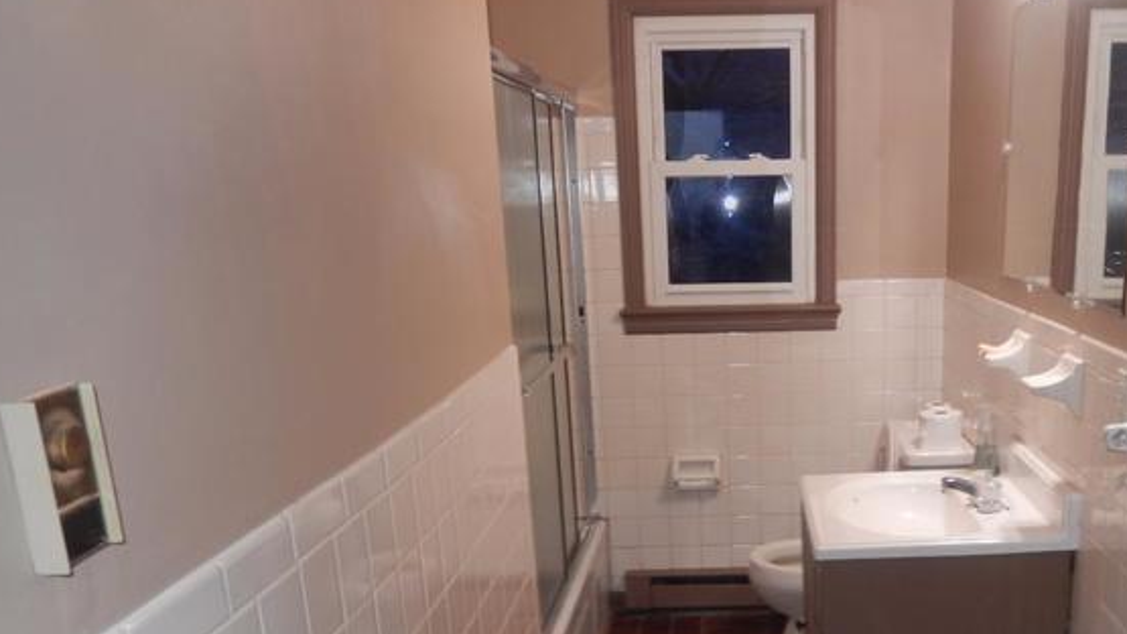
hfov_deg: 51.8
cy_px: 530
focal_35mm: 38
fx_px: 1135
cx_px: 755
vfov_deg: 30.2
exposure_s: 1/30
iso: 200
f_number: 3.4
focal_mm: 4.5
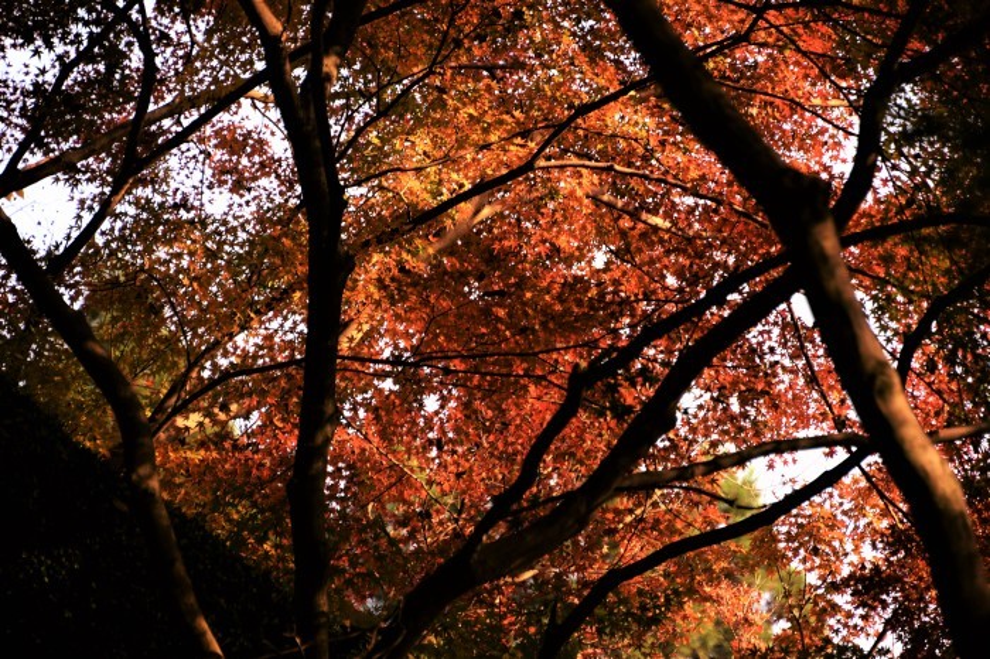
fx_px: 6597
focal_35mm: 240
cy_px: 330
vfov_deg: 5.7
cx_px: 495
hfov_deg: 8.6
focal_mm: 160
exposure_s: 1/100
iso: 125
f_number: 7.1
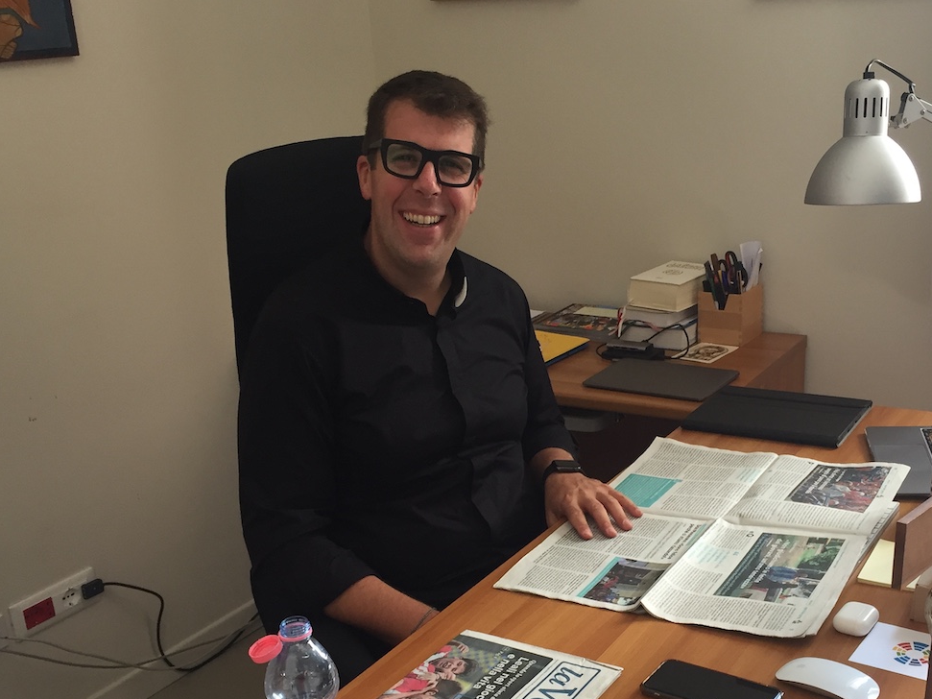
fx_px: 1158
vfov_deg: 33.2
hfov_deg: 43.6
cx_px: 564
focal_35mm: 43
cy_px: 486
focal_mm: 4.15
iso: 32
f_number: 2.2
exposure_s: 1/33
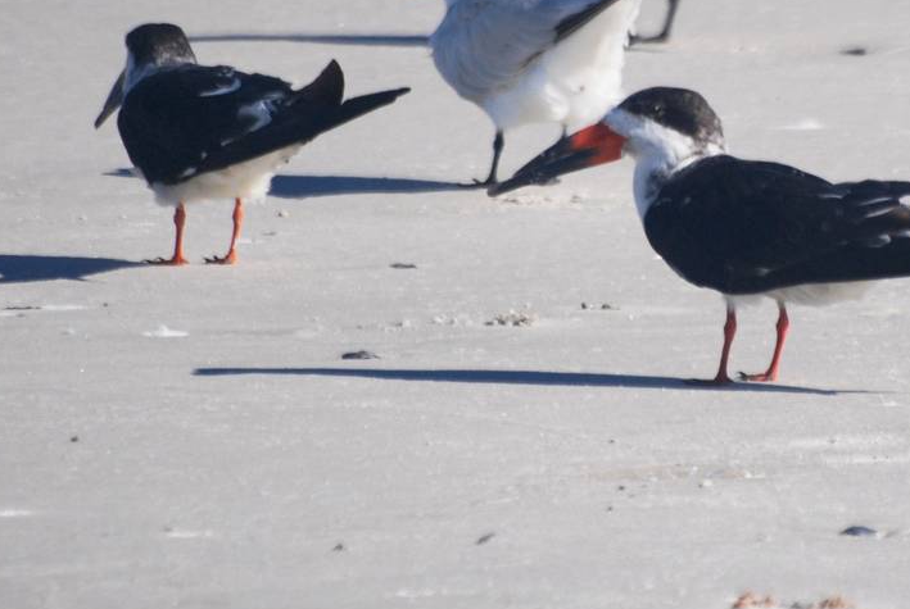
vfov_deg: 1.4
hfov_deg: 2.0
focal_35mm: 1015
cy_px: 43
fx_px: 25694
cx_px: 786
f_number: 5.6
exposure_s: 1/2000
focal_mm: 300
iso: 400
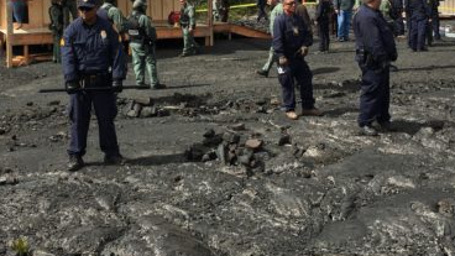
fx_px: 664
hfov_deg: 37.8
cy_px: 36
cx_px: 195
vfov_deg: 21.4
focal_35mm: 55
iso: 25
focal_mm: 4.15
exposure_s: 1/1876
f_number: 2.2
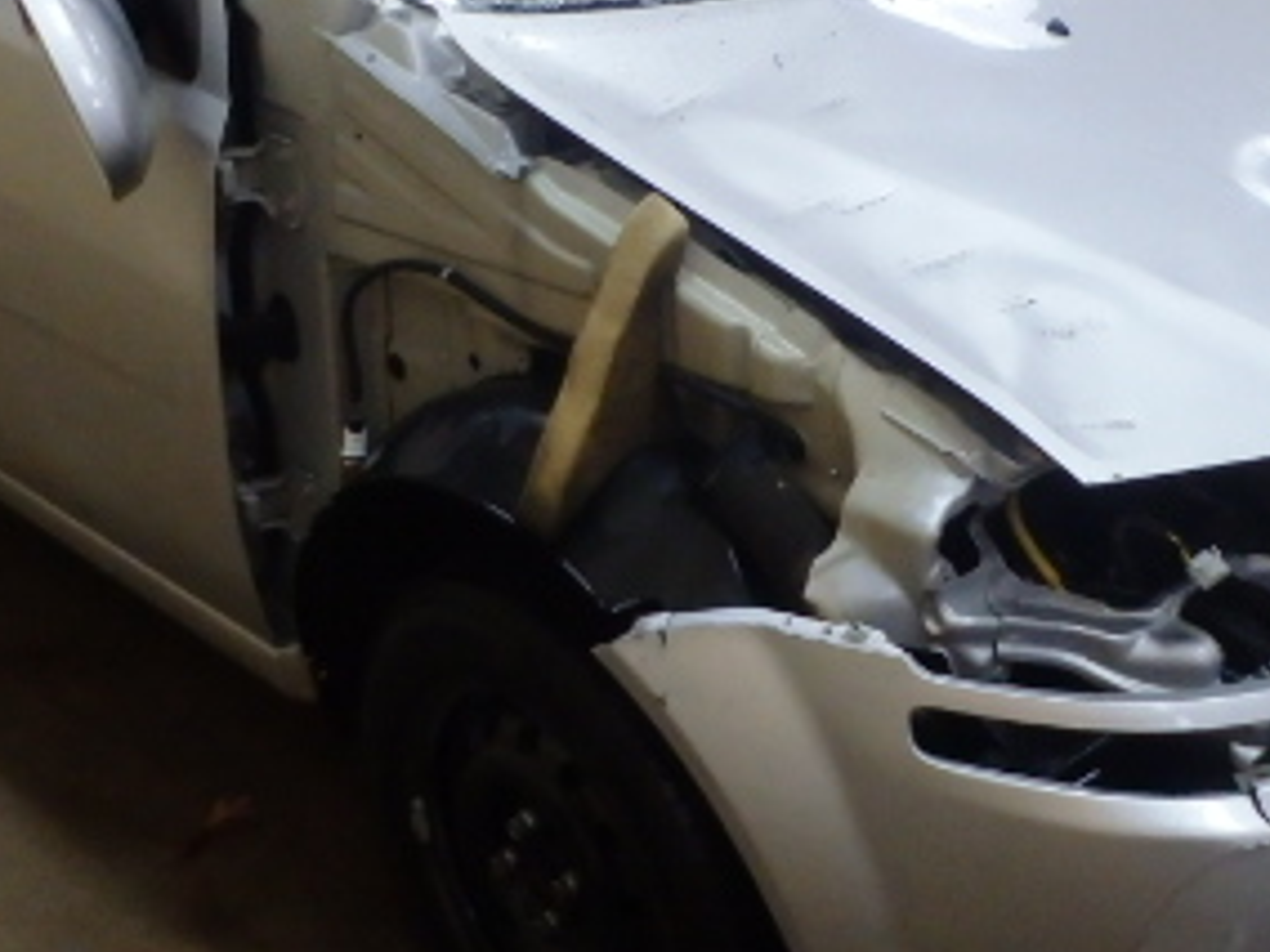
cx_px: 827
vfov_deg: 23.1
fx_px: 2311
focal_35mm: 63
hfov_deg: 30.5
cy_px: 286
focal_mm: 5
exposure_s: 1/40
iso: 800
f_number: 3.9
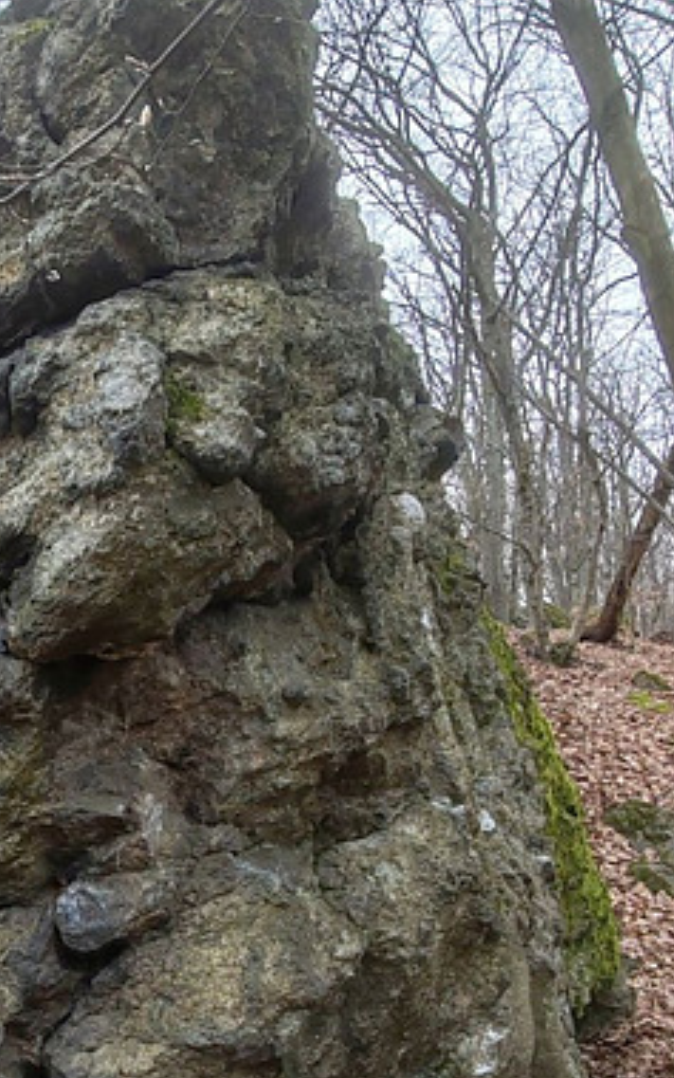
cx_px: 37
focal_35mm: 34
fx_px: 999
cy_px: 811
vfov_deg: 54.0
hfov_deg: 34.6
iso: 50
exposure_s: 1/260
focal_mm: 1.96
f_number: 2.2
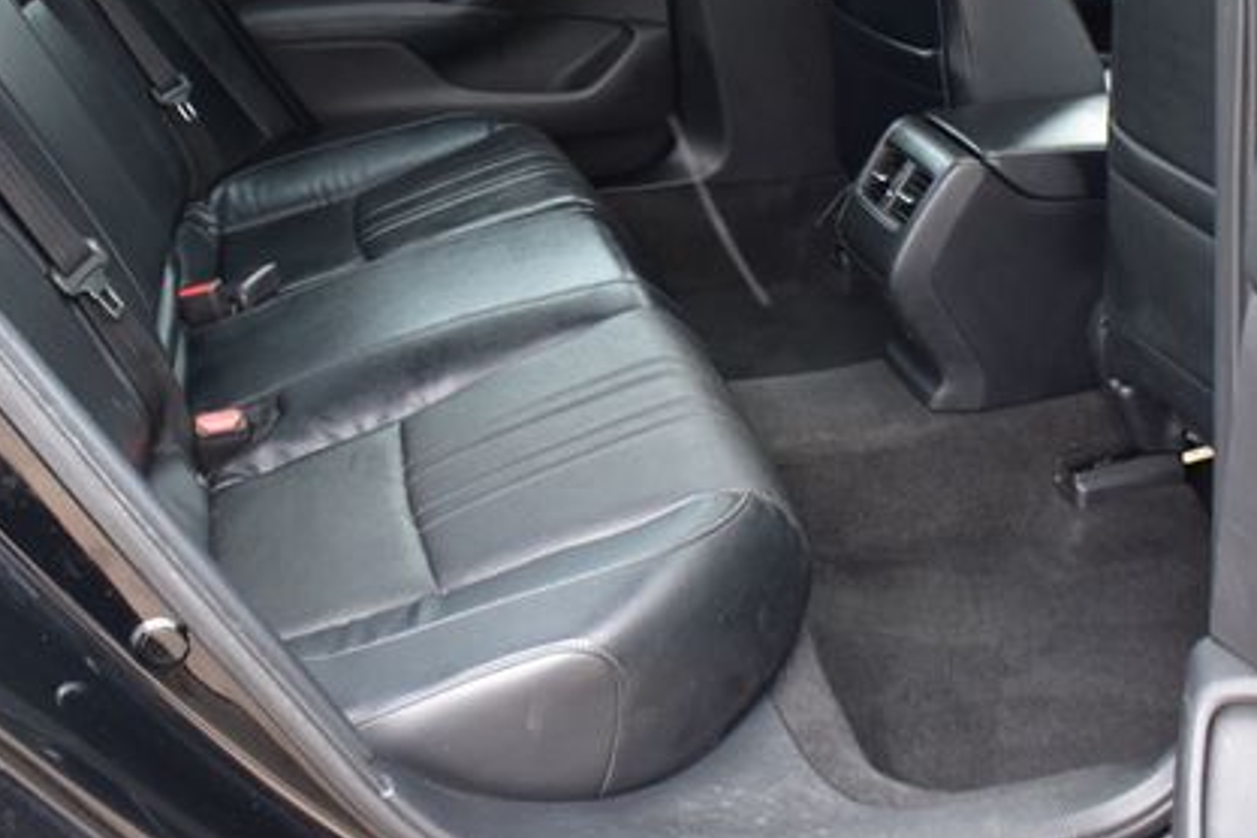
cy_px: 214
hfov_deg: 42.7
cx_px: 690
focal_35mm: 46
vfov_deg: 28.8
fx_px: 1606
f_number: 6.3
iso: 450
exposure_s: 1/15
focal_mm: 20
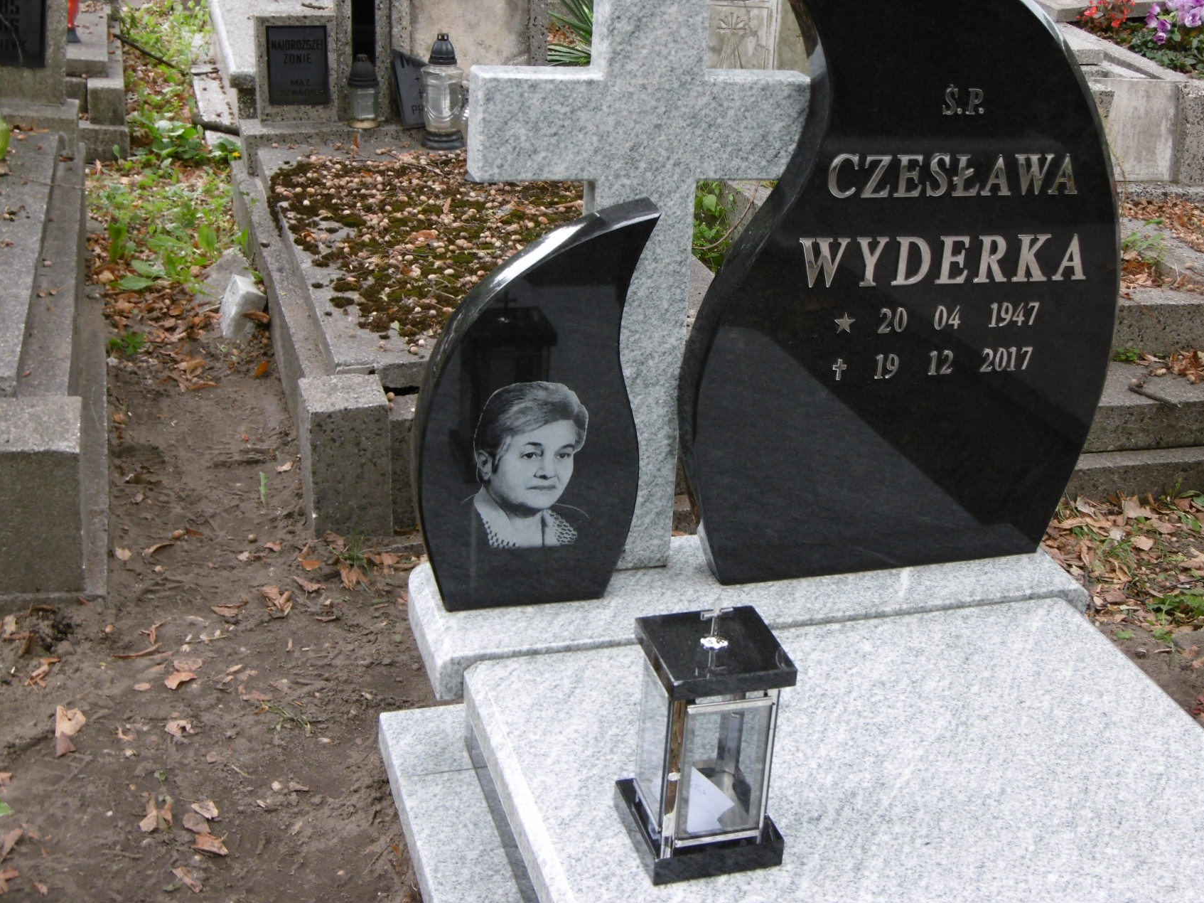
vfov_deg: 28.0
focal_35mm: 52
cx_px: 726
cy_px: 358
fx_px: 1808
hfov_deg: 36.7
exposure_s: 1/60
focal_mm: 7.7
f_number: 3.8
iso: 100
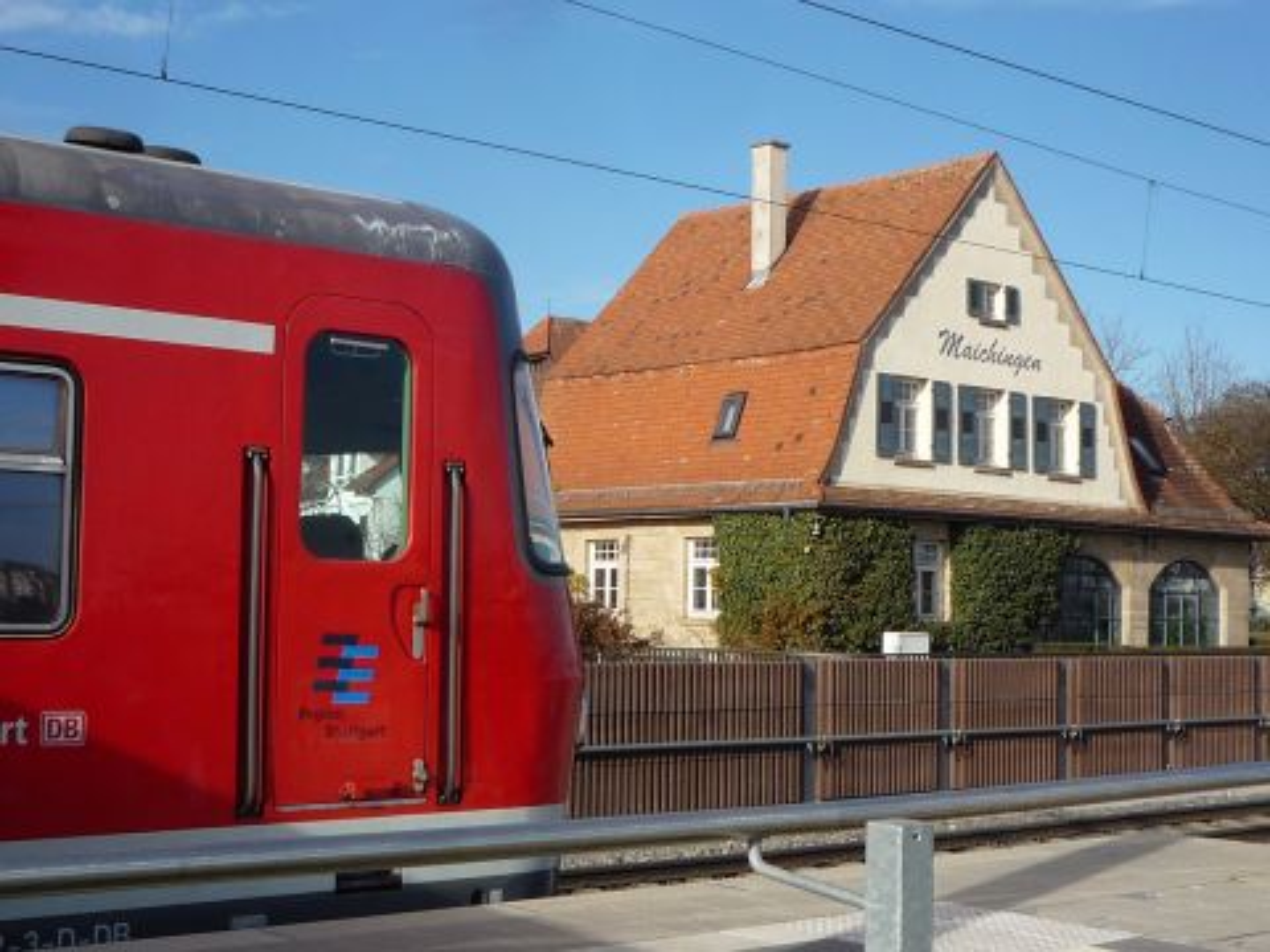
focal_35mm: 52
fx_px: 1908
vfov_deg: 28.0
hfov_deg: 36.8
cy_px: 476
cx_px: 635
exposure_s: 1/400
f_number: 5
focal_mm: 5.3
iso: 100
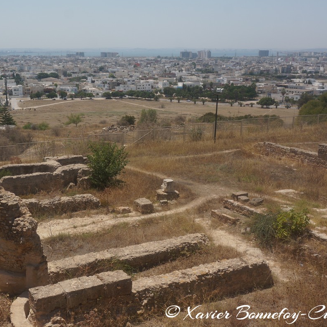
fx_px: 477
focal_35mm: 45
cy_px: 163
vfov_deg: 37.8
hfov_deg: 37.6
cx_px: 119
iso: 100
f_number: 8
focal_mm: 23
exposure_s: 1/400
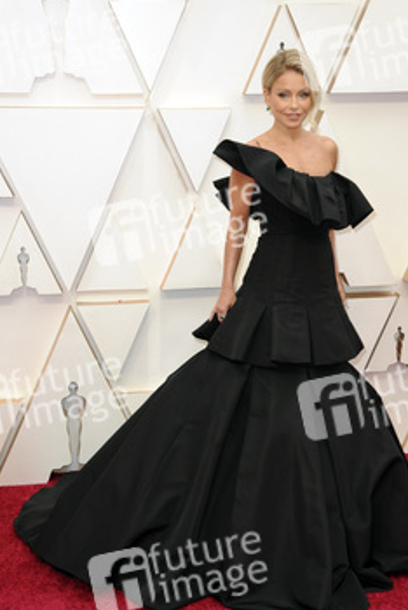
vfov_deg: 31.4
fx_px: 1086
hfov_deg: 21.3
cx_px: 229
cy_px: 312
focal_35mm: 64
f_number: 6.3
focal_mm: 56
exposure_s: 1/250
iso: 1000
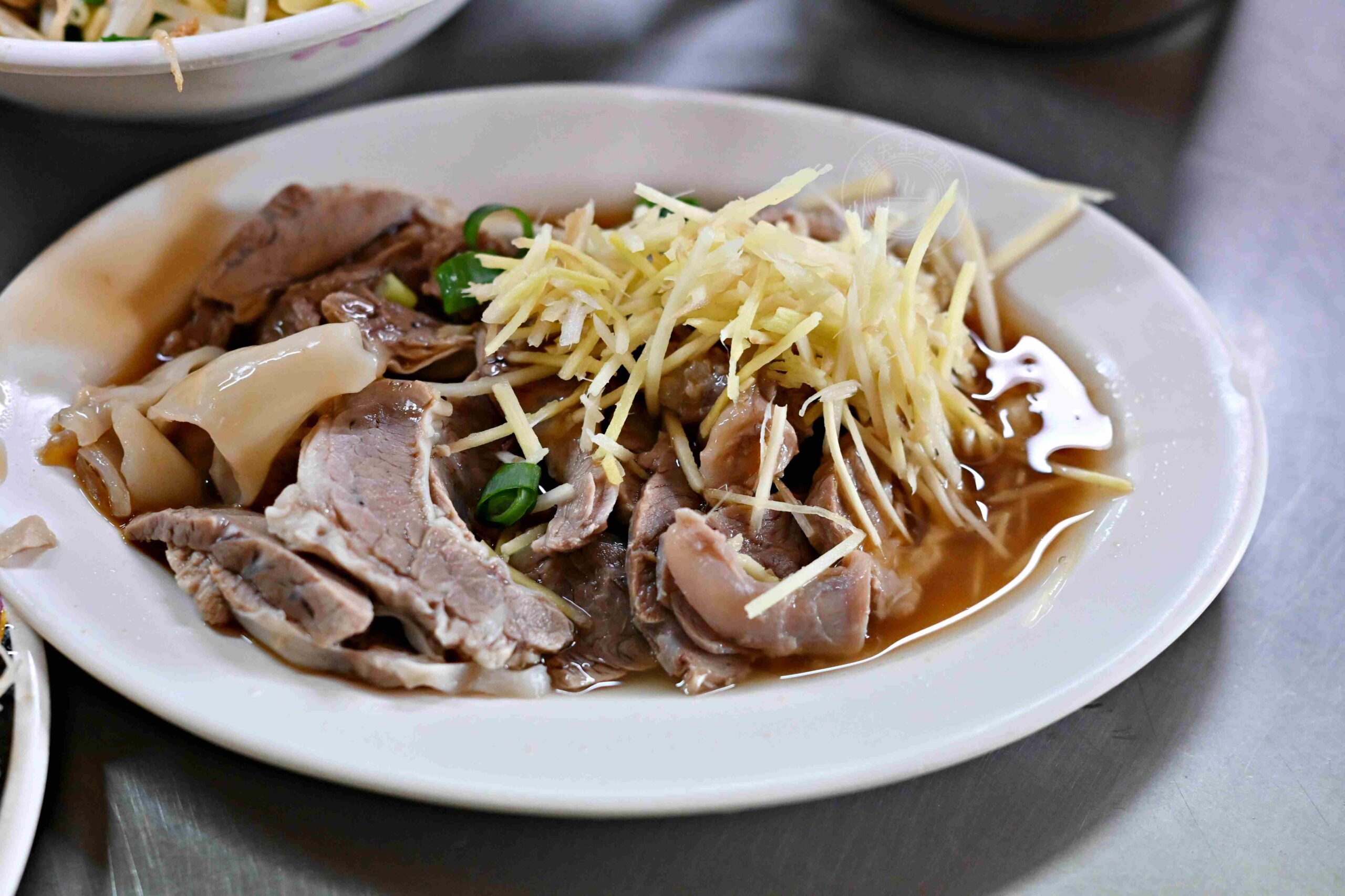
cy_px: 448
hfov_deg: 27.0
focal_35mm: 75
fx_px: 2802
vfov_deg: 18.2
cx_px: 672
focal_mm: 50
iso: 1600
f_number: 3.2
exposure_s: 1/200
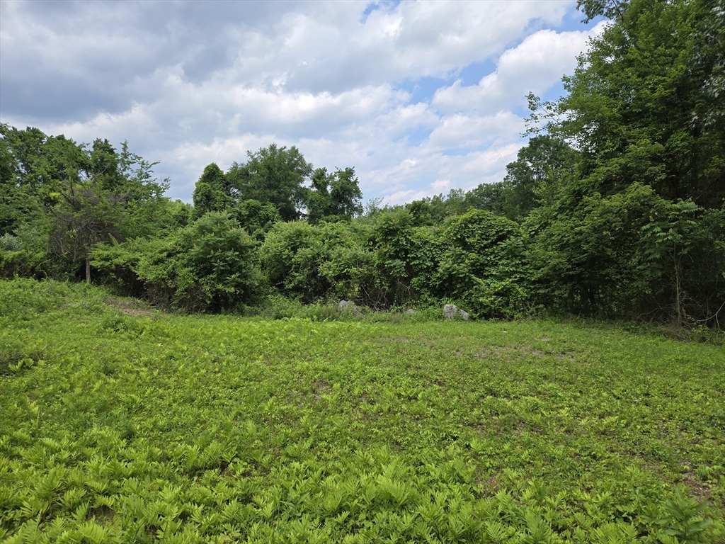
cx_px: 362
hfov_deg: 73.9
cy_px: 272
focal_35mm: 23
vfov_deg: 58.9
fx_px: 482
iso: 25
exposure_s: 1/1563
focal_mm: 5.4
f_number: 1.8
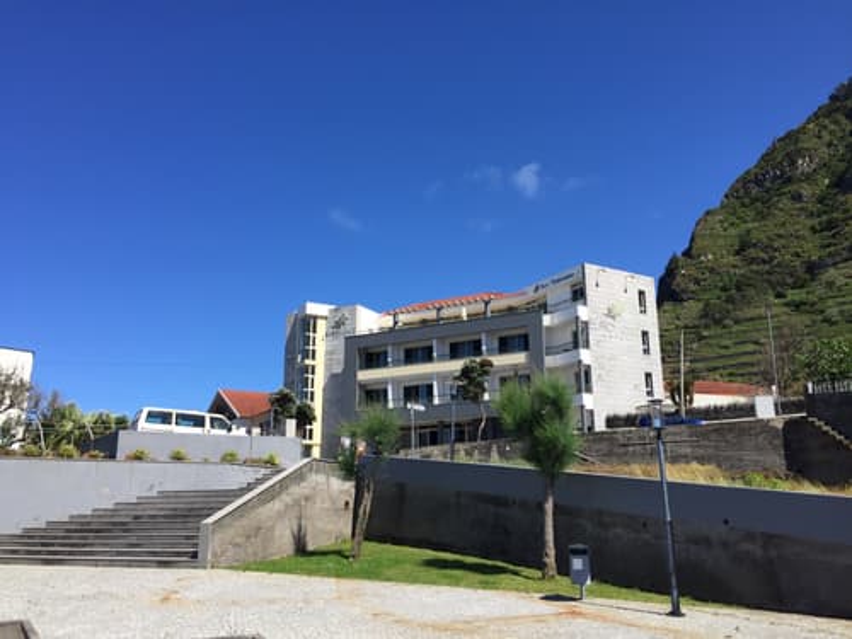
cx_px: 426
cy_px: 320
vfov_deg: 48.2
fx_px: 714
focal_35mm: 29
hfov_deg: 61.7
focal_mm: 4.15
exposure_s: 1/2083
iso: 32
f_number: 2.2
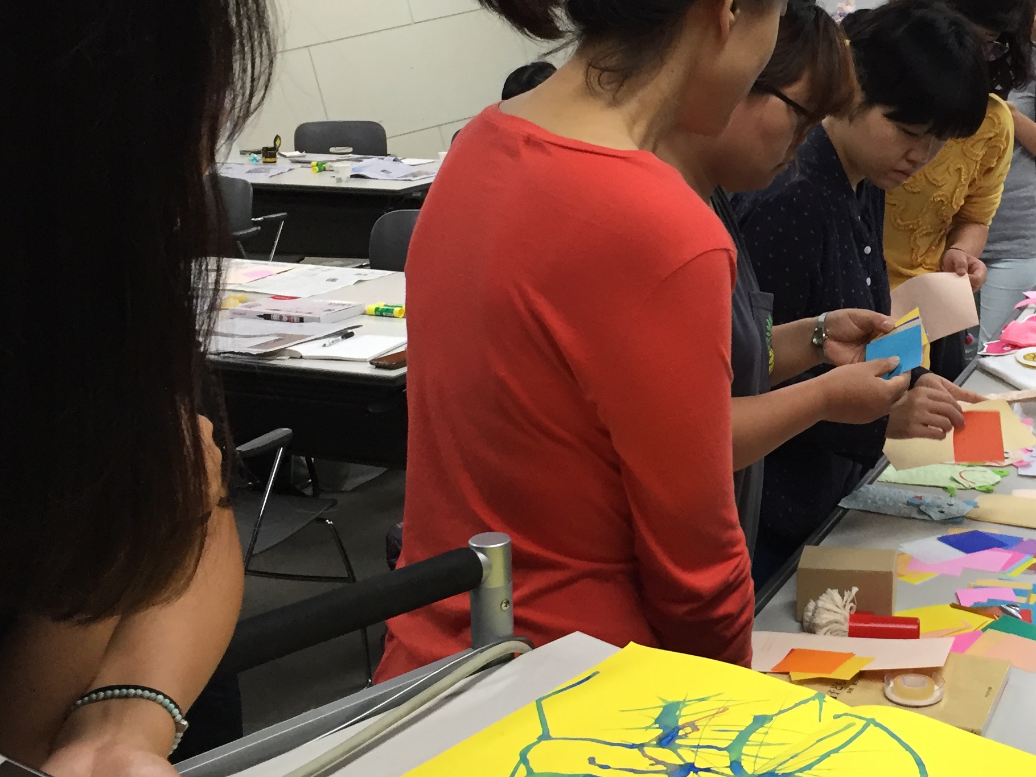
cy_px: 256
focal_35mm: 52
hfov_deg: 35.6
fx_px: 1556
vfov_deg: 27.9
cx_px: 829
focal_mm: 4.15
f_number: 2.2
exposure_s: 1/30
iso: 50
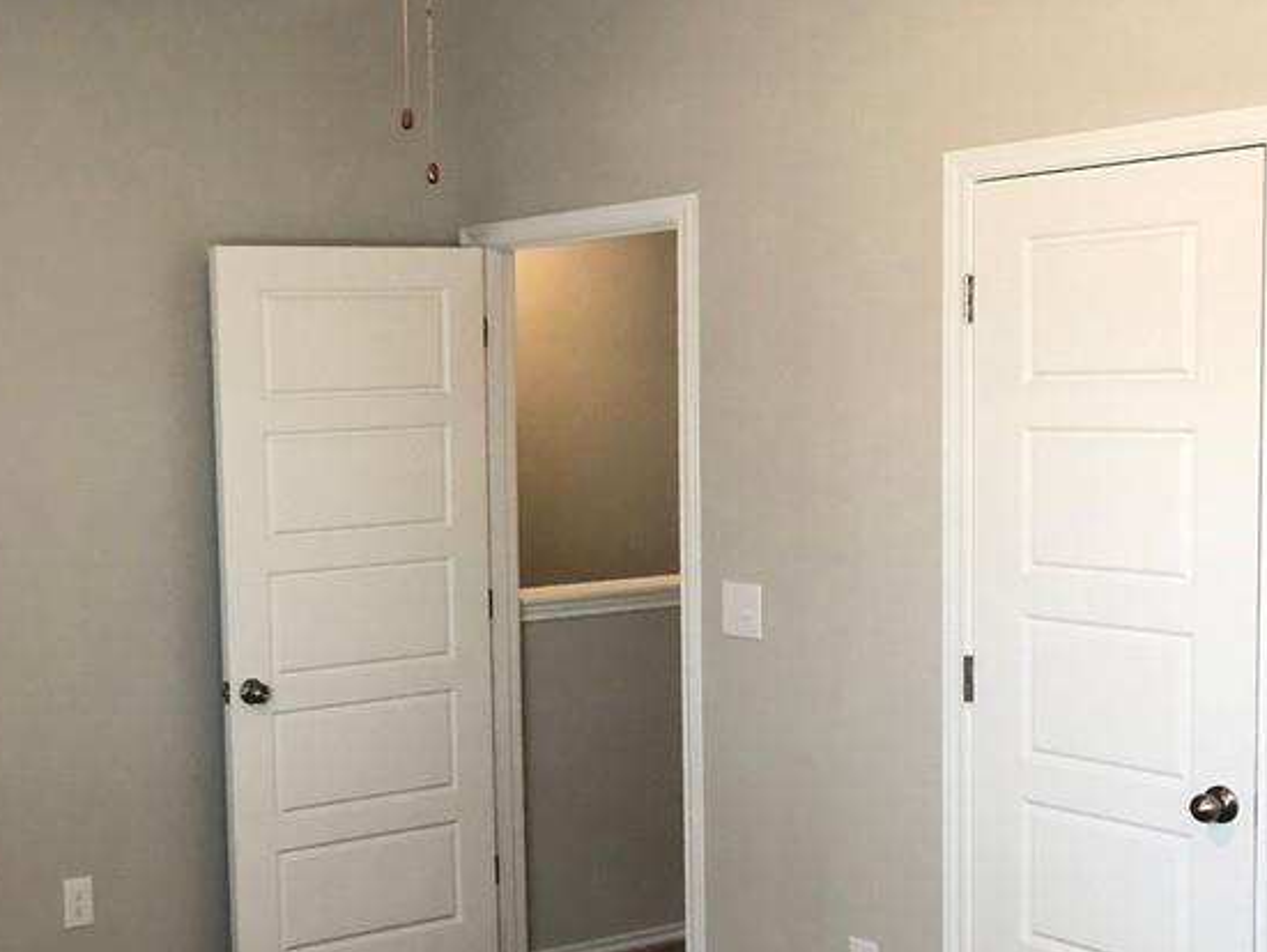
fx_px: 1905
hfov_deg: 35.9
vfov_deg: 28.0
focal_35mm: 52
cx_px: 297
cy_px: 568
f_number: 1.8
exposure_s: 1/15
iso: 40
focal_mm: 3.99
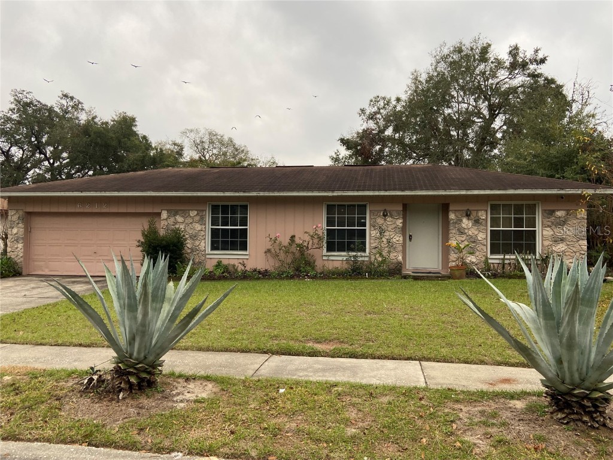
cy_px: 230
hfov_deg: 67.3
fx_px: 460
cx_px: 306
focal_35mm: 26
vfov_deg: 53.1
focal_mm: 4.25
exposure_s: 1/122
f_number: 1.8
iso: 50
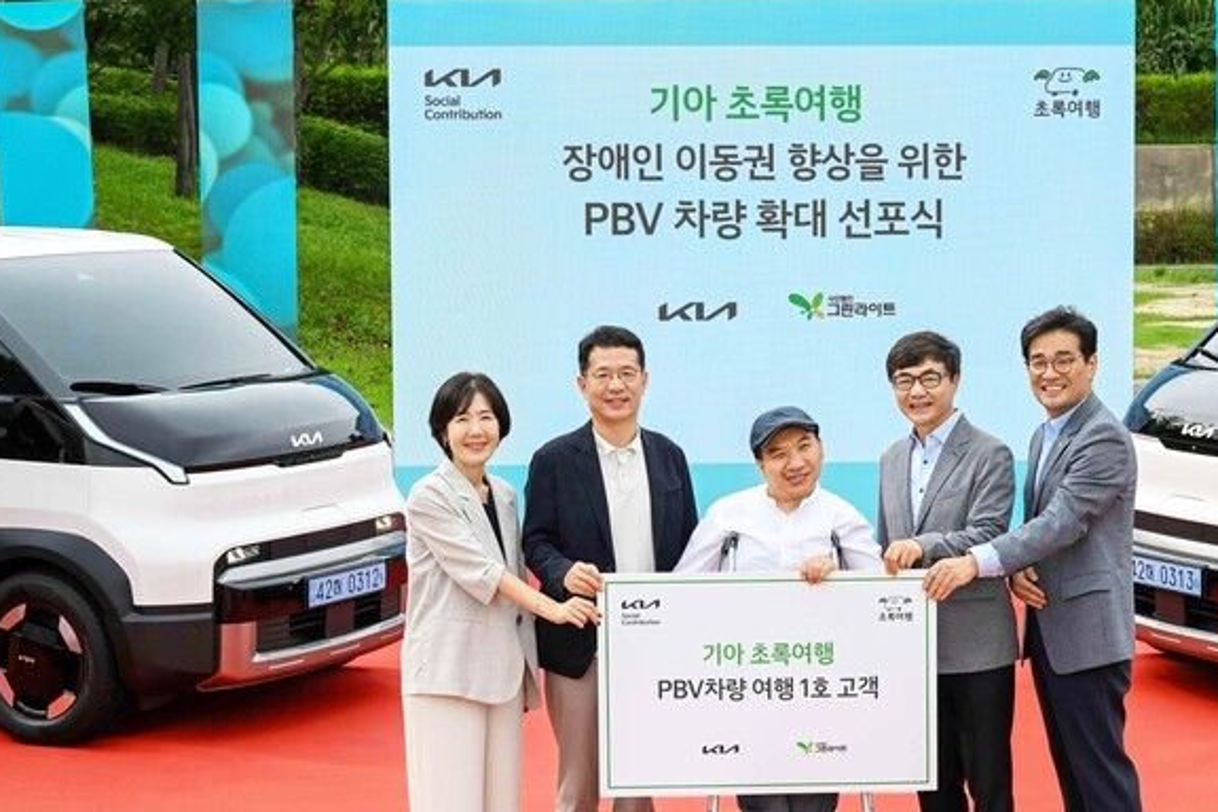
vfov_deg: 17.1
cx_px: 787
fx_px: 2706
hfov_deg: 25.3
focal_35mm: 80
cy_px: 406
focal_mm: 48
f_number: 9
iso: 200
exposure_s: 1/200
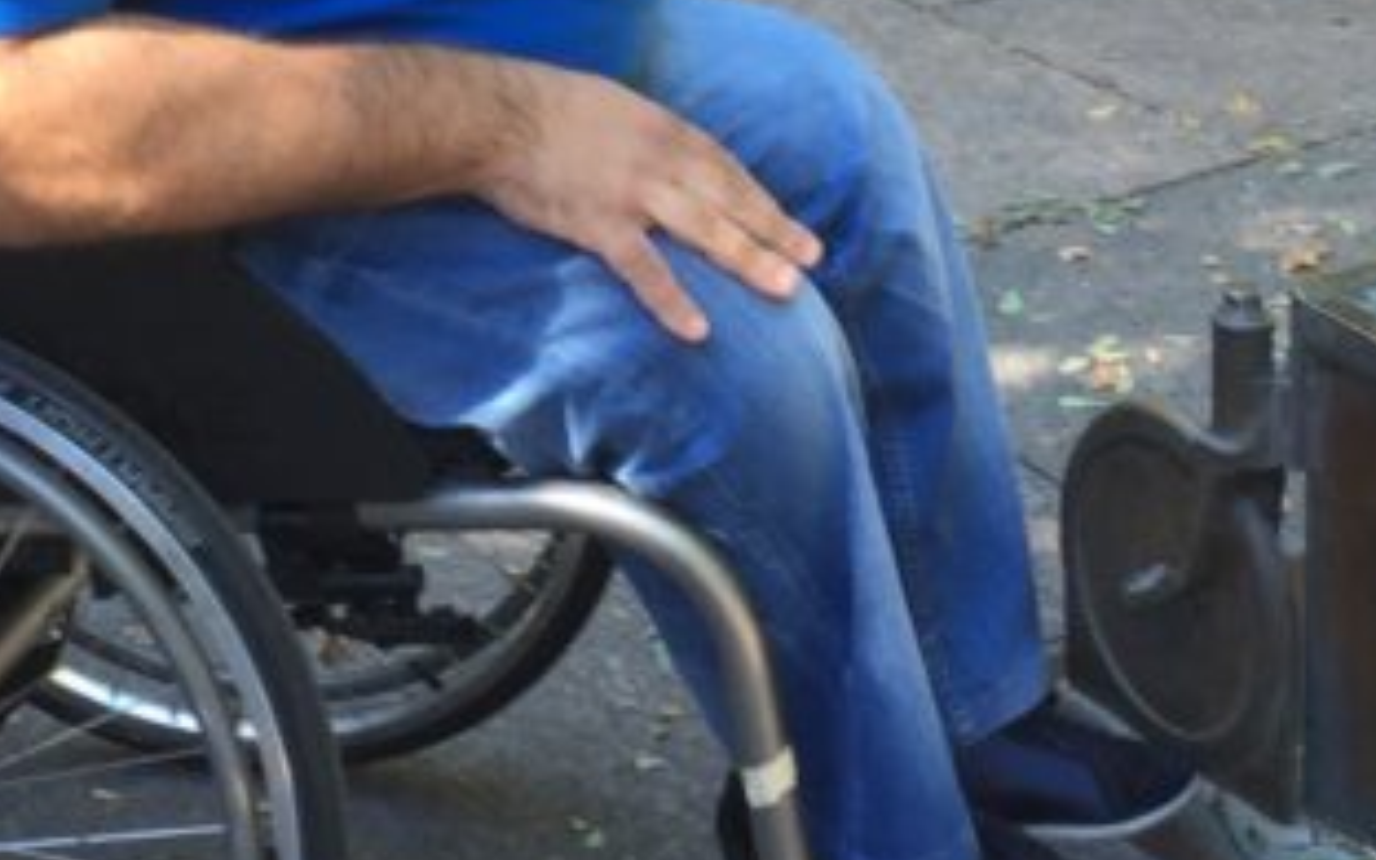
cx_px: 1094
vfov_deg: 12.6
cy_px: -207
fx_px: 3788
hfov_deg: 20.4
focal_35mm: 101
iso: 32
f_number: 2.2
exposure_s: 1/60
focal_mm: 4.15
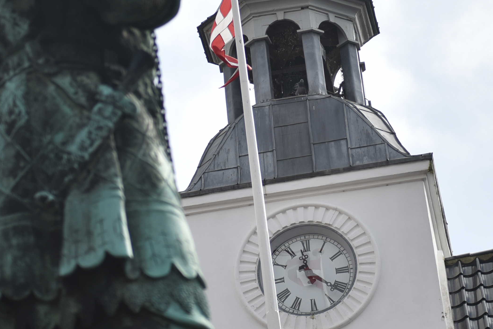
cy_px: 80
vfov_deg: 8.0
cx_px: 276
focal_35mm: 172
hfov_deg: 11.9
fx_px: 2356
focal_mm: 60
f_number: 2.8
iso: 100
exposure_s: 1/1600
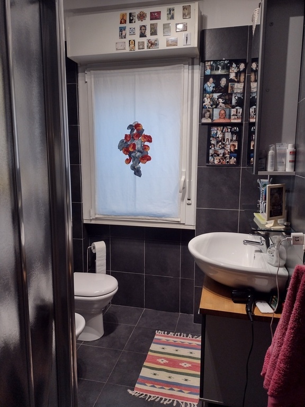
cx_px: 152
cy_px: 204
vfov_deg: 65.3
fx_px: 317
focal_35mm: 27
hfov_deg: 51.4
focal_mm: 4.71
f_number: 1.7
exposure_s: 1/40
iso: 141
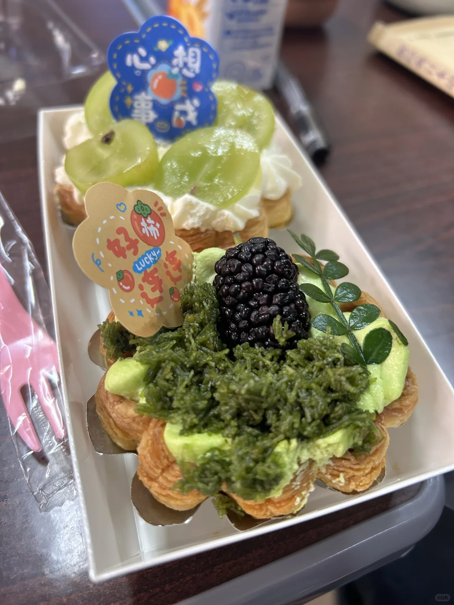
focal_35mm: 26
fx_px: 455
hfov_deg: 53.1
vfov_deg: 67.3
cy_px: 302
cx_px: 227
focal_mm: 5.7
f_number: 1.5
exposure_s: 1/50
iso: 160
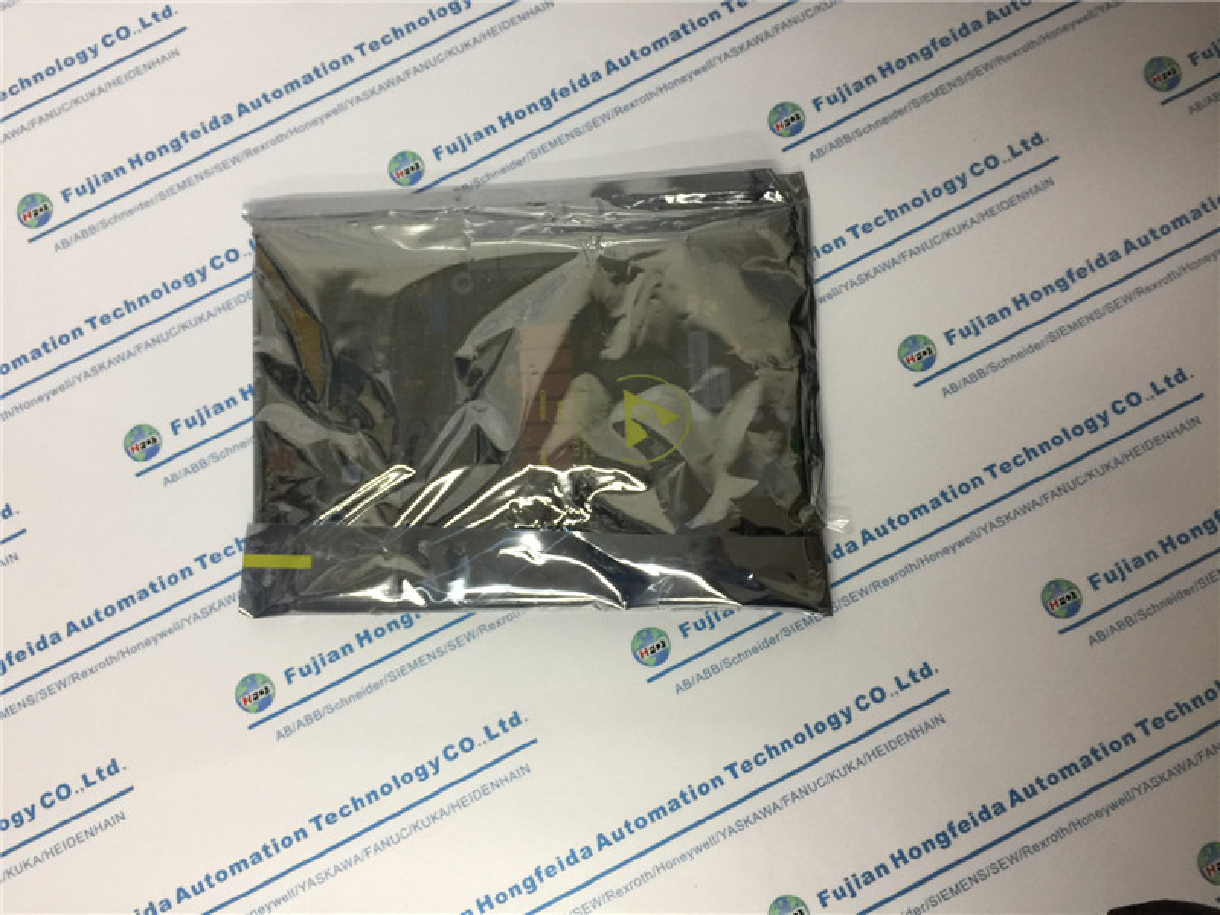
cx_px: 610
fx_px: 1022
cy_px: 458
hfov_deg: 61.7
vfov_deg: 48.2
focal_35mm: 29
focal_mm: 4.15
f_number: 2.2
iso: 64
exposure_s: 1/33
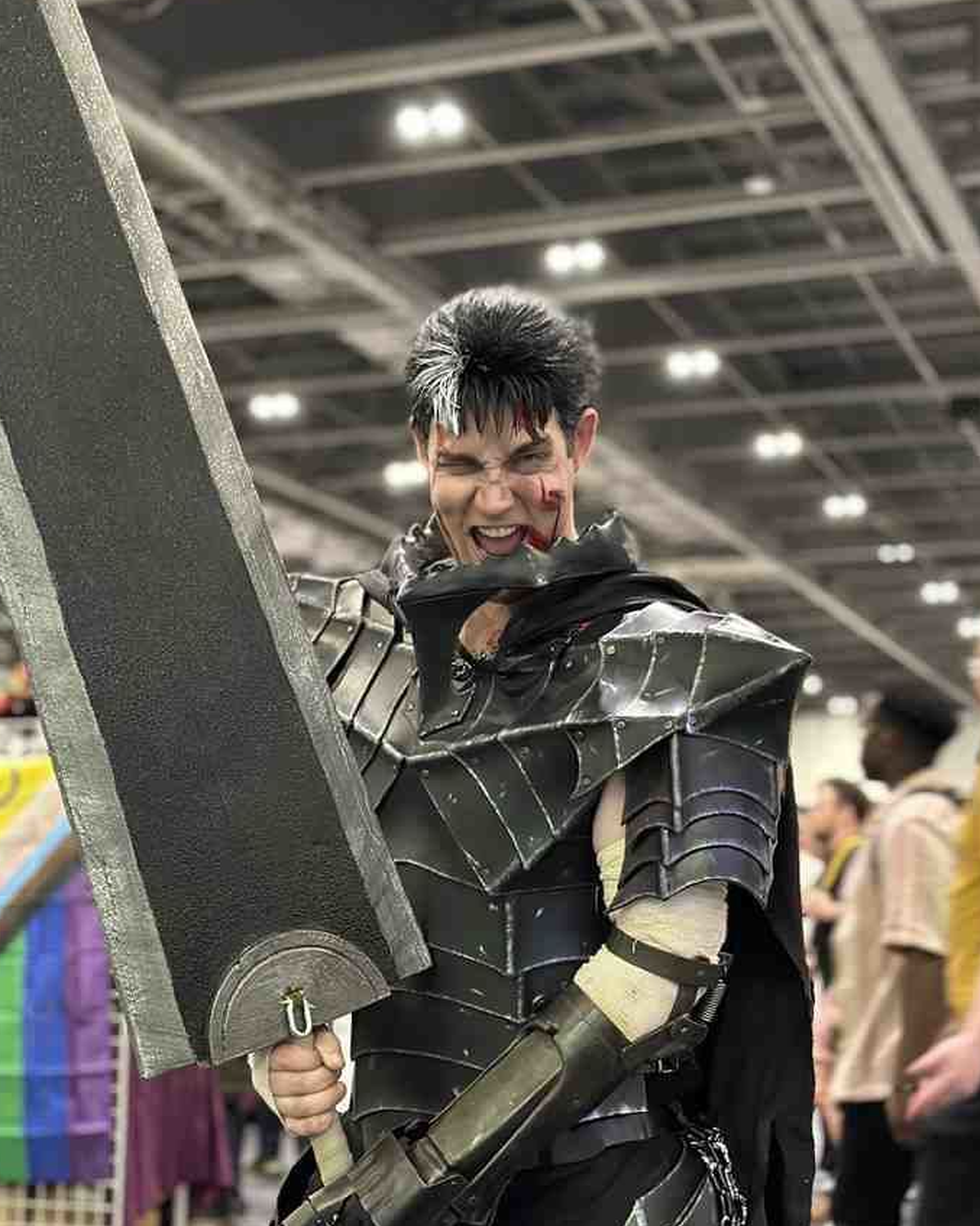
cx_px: 486
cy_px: 730
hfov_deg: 25.8
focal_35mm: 59
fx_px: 2140
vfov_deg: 31.9
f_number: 1.78
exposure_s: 1/25
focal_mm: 6.86
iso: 640
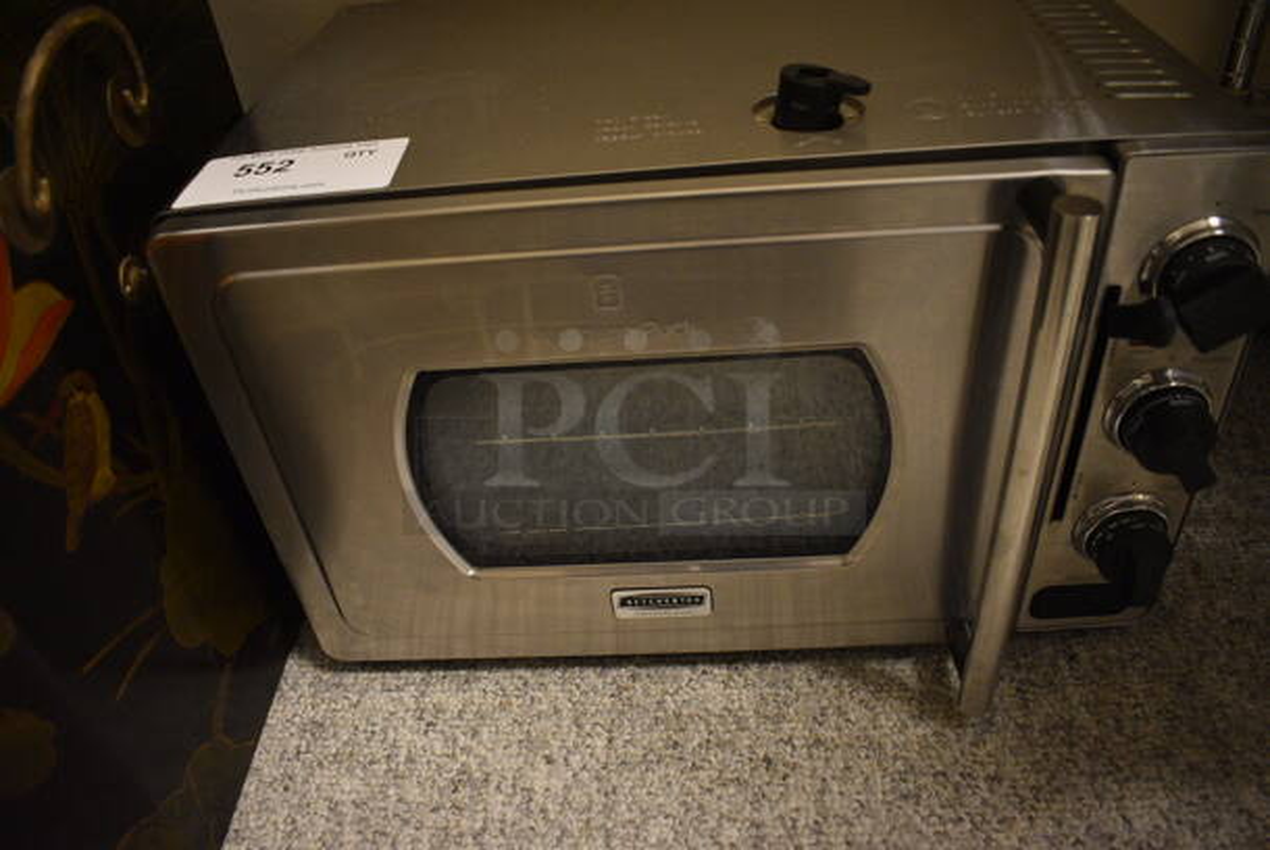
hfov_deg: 67.3
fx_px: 953
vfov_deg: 48.0
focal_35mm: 27
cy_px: 425
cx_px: 635
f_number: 3.5
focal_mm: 18
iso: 2000
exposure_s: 1/30
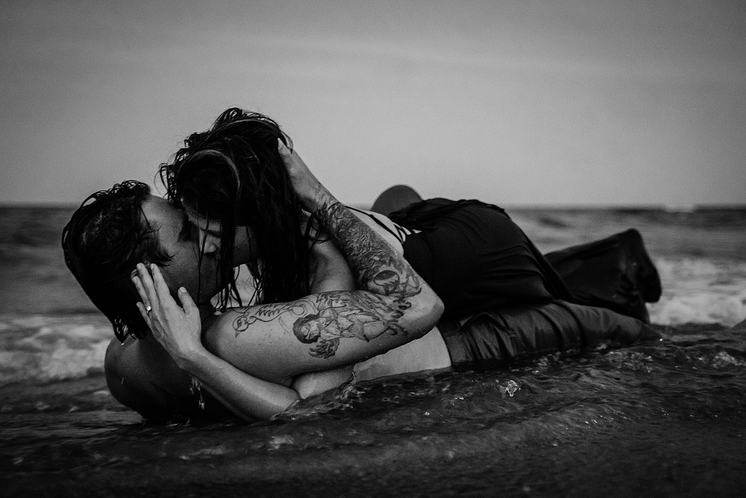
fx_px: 1057
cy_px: 249
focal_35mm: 51
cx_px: 373
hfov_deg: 38.9
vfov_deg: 26.5
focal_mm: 51
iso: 5000
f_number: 2.8
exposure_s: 1/100
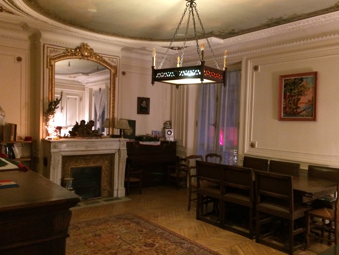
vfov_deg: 45.4
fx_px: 304
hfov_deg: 58.3
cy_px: 126
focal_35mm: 31
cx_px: 169
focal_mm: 4.15
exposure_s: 1/17
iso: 500
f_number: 2.2
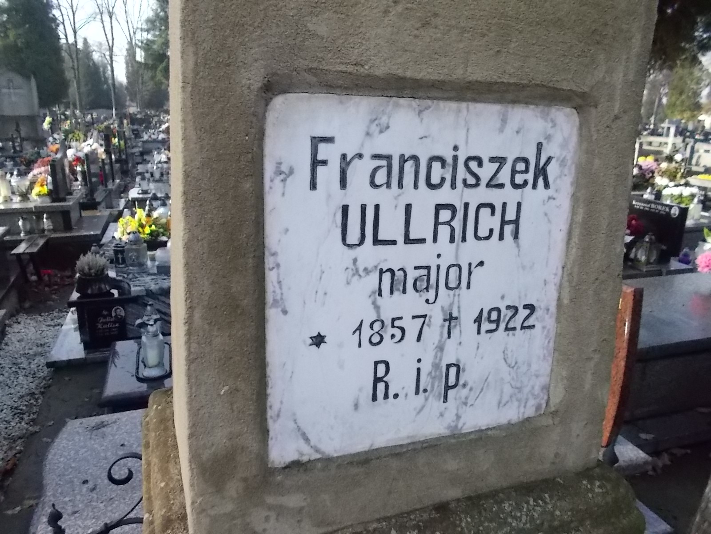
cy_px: 267
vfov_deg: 53.1
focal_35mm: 26
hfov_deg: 67.3
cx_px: 356
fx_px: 534
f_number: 8
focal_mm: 4.6
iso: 400
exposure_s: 1/160
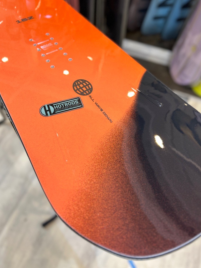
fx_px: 225
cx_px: 103
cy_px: 120
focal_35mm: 29
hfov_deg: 48.2
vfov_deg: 61.5
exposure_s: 1/50
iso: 160
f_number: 1.5
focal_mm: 5.7
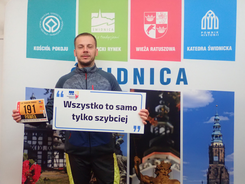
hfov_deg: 38.9
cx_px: 122
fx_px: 347
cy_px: 92
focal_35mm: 49
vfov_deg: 29.7
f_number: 3.2
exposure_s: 1/160
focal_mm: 8.99
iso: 1600
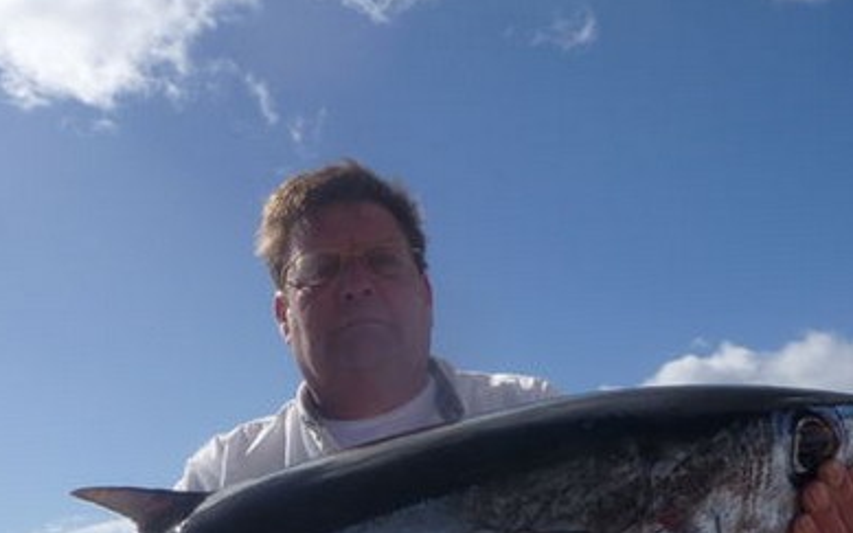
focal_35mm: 48
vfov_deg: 26.0
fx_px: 1116
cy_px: 476
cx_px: 329
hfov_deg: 41.6
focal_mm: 4.9
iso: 100
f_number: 10
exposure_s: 1/250
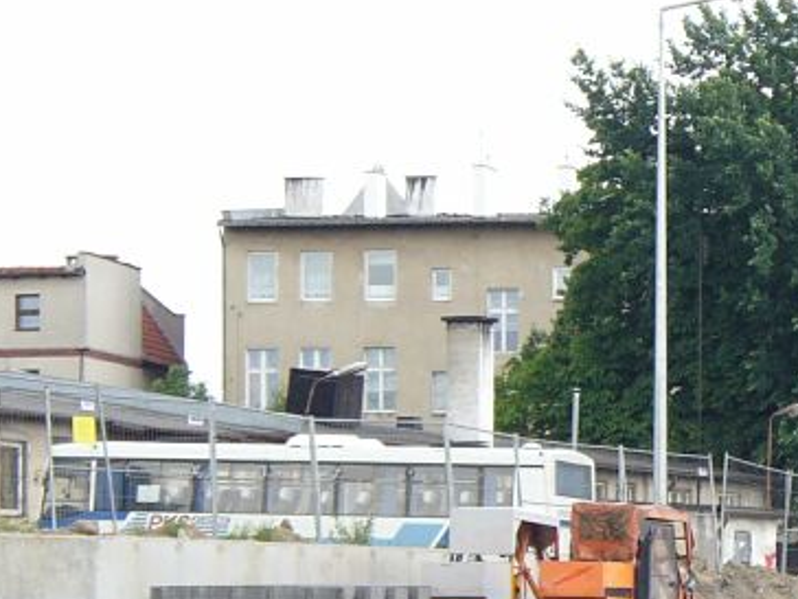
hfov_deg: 8.2
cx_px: 686
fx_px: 5579
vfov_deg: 6.1
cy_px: 502
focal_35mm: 242
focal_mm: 14.5
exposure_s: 1/125
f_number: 3.4
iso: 80
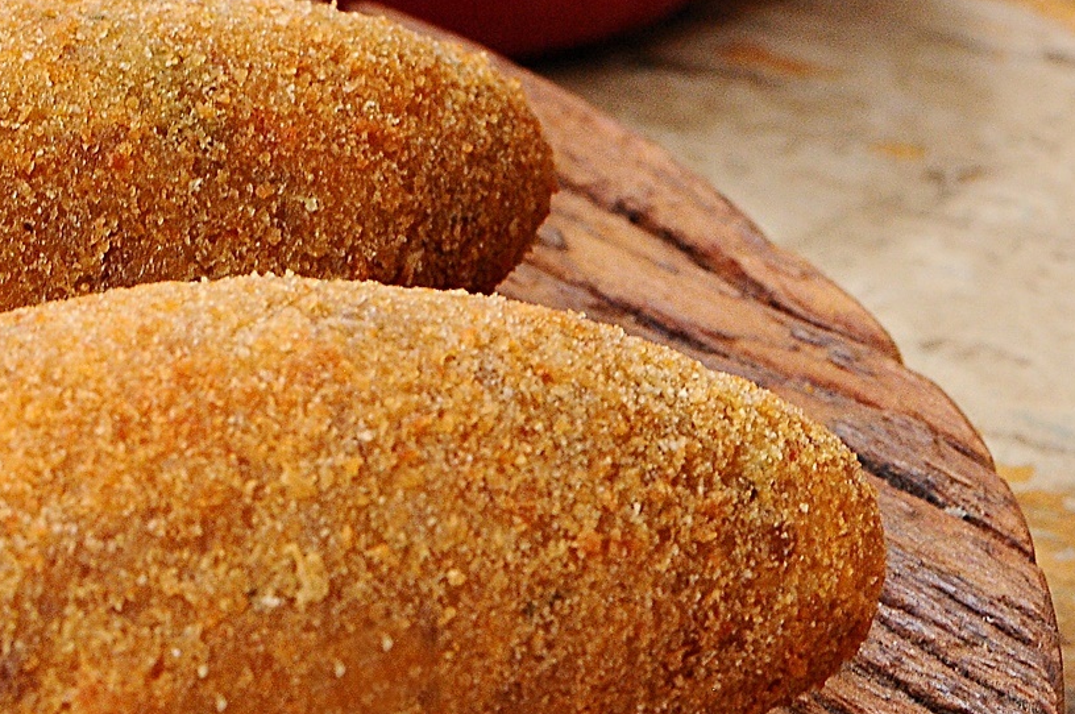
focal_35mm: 386
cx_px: -215
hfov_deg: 5.3
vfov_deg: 3.5
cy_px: 216
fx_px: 11519
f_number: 13
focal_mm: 105
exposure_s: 1/15
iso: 640
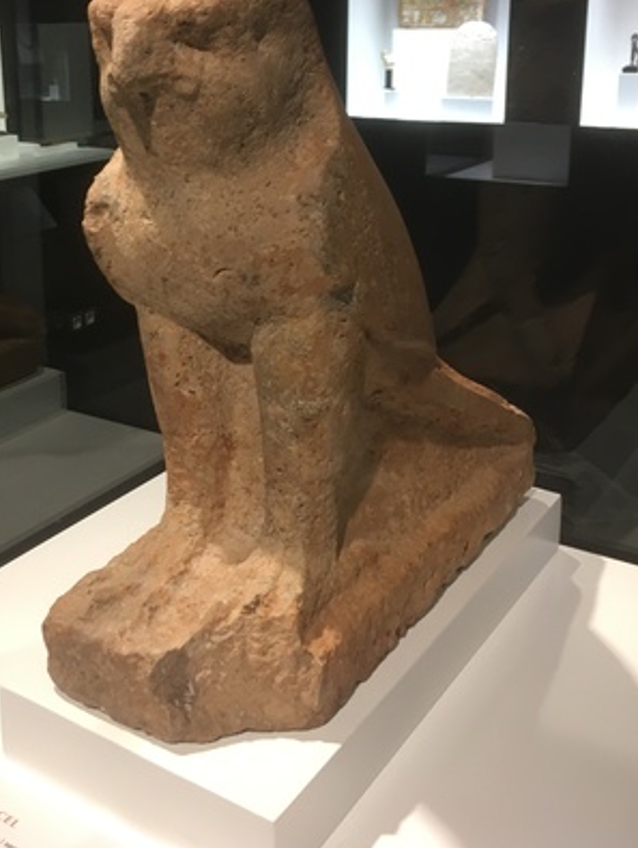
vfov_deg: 43.0
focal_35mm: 43
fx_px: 1055
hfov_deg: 33.3
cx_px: 200
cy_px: 258
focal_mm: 4.15
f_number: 2.2
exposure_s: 1/33
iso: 80
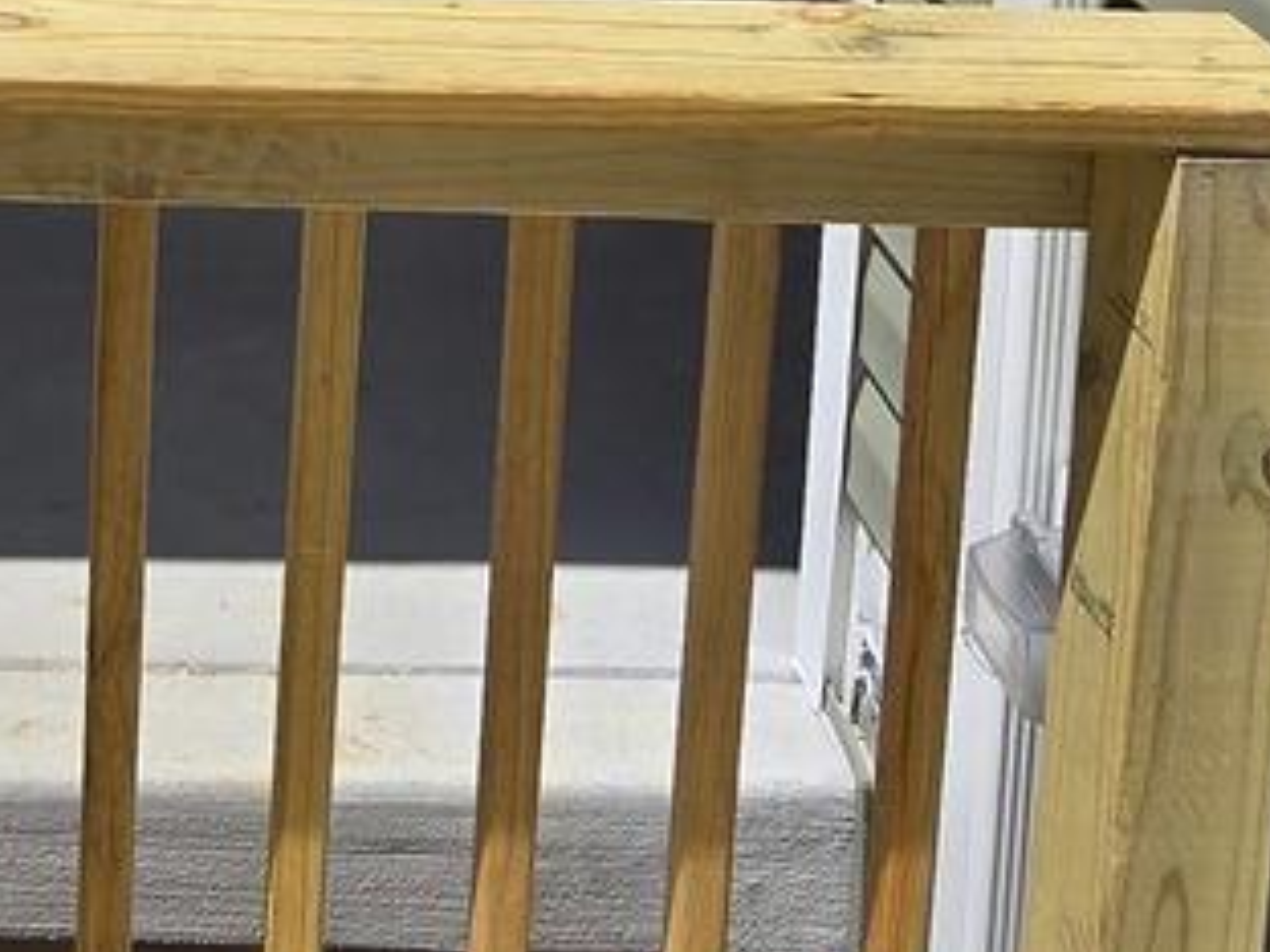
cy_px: -700
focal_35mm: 60
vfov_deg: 19.3
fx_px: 2201
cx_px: 20
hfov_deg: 30.1
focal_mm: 2.2
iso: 50
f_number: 2.2
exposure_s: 1/3264
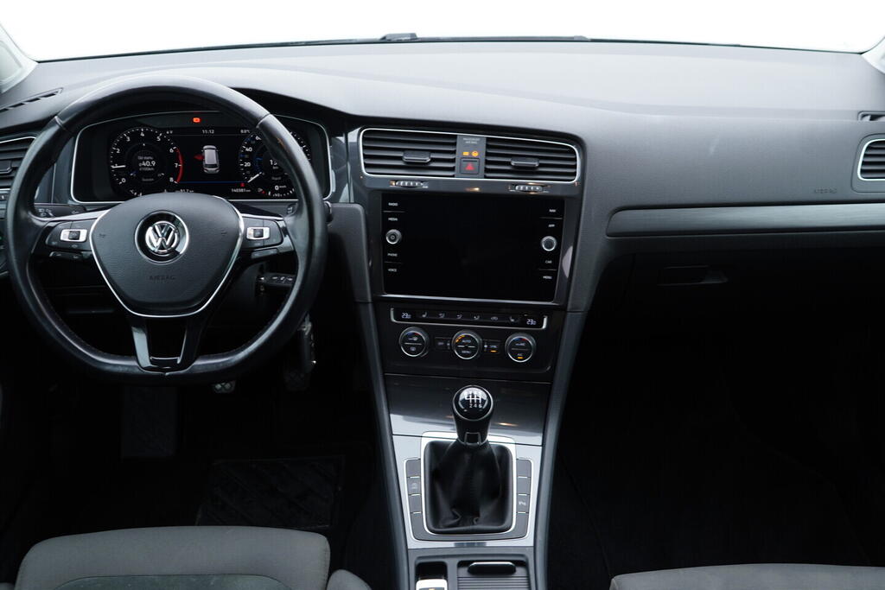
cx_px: 442
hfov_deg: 53.1
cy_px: 295
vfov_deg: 36.9
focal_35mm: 36
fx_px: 885
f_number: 2.8
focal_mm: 24
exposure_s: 1/40
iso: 200
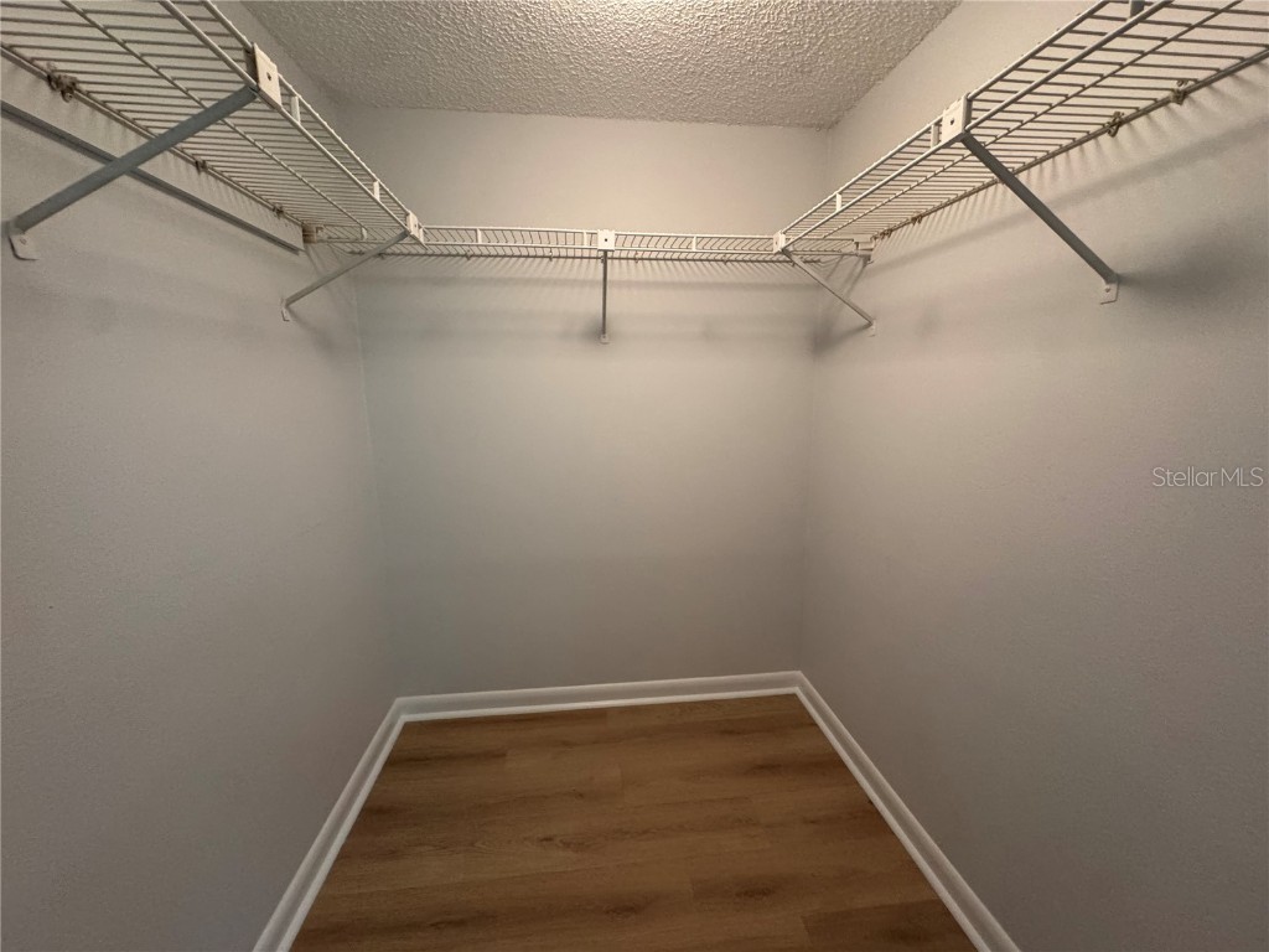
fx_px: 513
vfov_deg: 85.7
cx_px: 634
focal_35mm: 14
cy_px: 476
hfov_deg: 102.1
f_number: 2.2
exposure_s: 1/60
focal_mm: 2.22
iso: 500
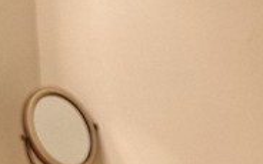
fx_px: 975
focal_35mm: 136
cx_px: 264
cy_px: 268
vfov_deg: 9.3
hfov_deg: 15.1
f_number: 1.8
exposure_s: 1/40
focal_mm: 5.54
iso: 50
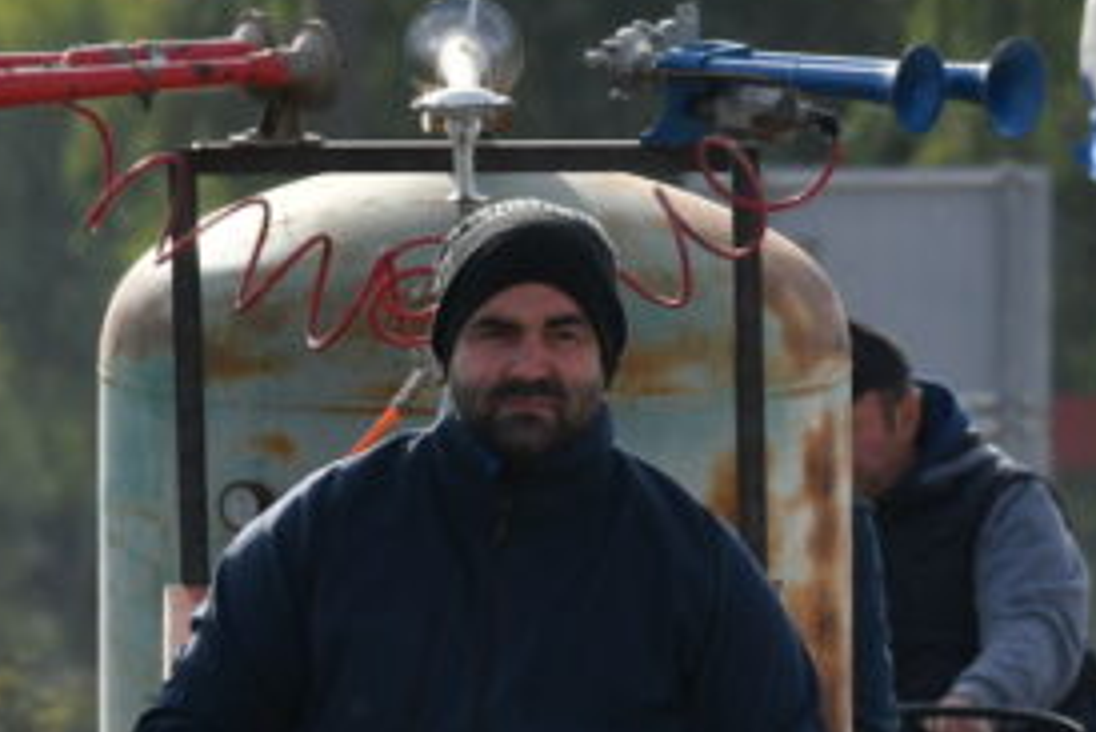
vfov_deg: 1.3
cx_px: 832
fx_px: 32013
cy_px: 538
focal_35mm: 1051
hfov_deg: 2.0
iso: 400
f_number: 11
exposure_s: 1/500
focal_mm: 300
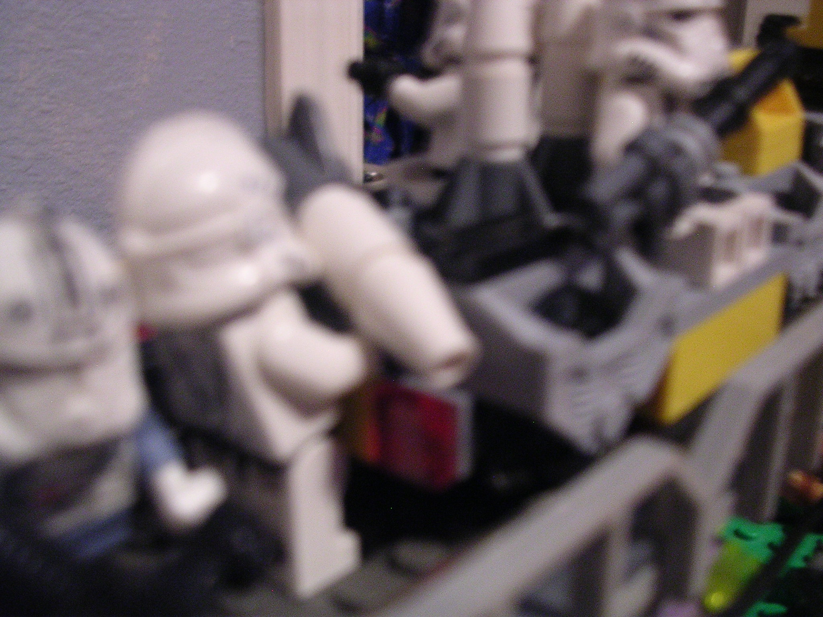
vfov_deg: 37.7
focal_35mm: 38
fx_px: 903
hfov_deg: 49.0
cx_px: 412
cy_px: 308
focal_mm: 5.8
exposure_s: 1/2.3
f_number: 2.8
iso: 400
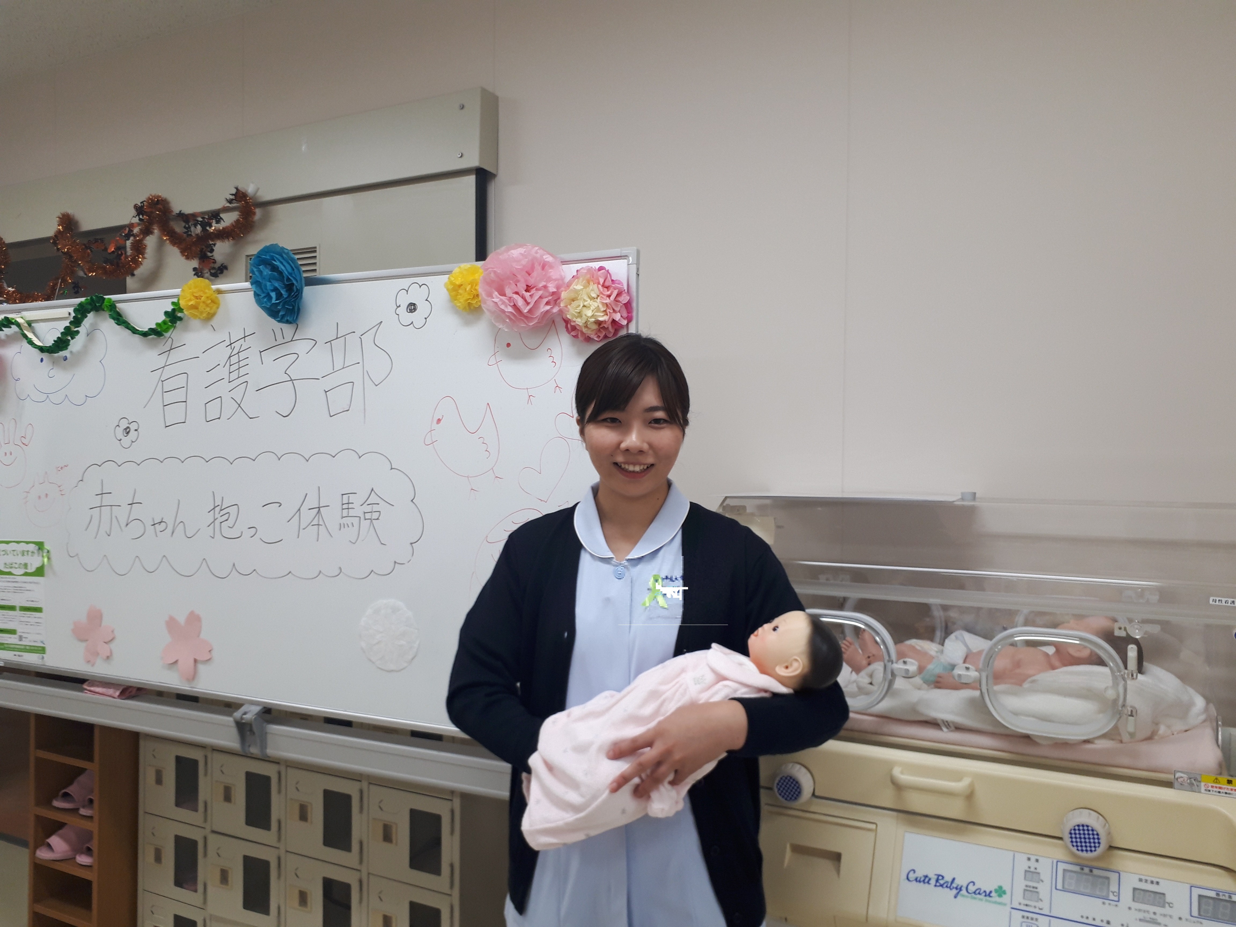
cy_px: 464
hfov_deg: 65.3
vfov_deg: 51.4
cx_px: 618
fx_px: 964
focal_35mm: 27
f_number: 1.9
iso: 64
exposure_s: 1/50
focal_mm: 3.6
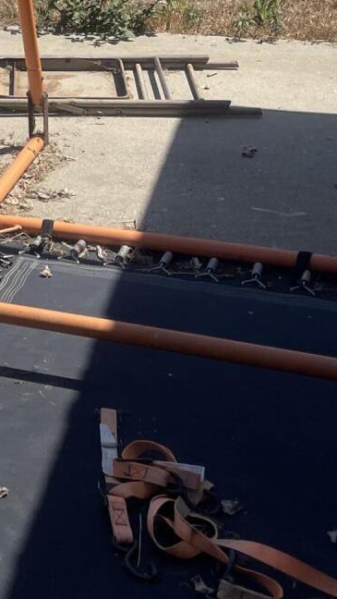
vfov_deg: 23.3
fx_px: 1333
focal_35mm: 84
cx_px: -294
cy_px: -106
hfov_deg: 12.9
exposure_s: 1/3922
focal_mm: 5.1
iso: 32
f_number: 1.6
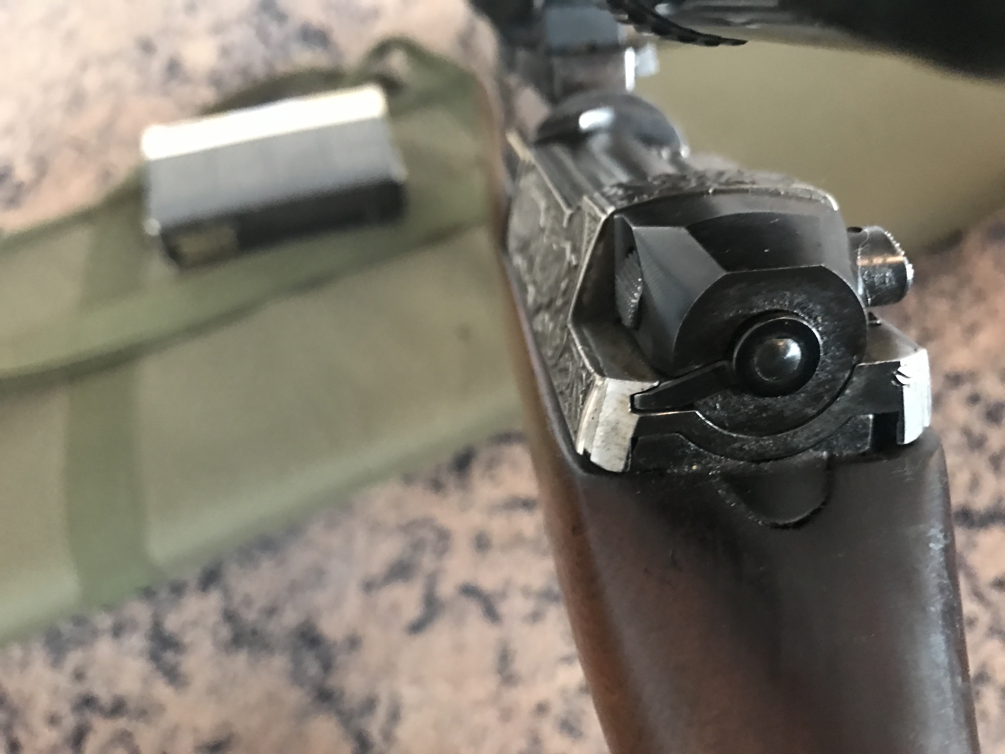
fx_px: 813
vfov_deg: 49.7
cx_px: 502
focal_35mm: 28
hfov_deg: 63.4
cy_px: 377
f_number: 1.8
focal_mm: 3.99
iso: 100
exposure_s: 1/5
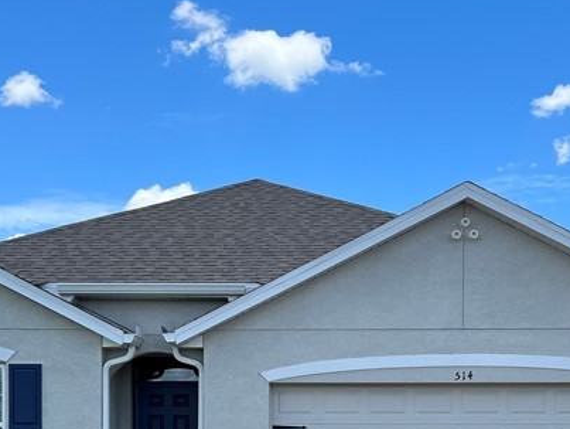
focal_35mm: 66
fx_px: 1088
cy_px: 460
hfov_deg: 29.4
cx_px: 291
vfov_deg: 21.3
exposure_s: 1/2632
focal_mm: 5.1
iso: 50
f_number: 1.6
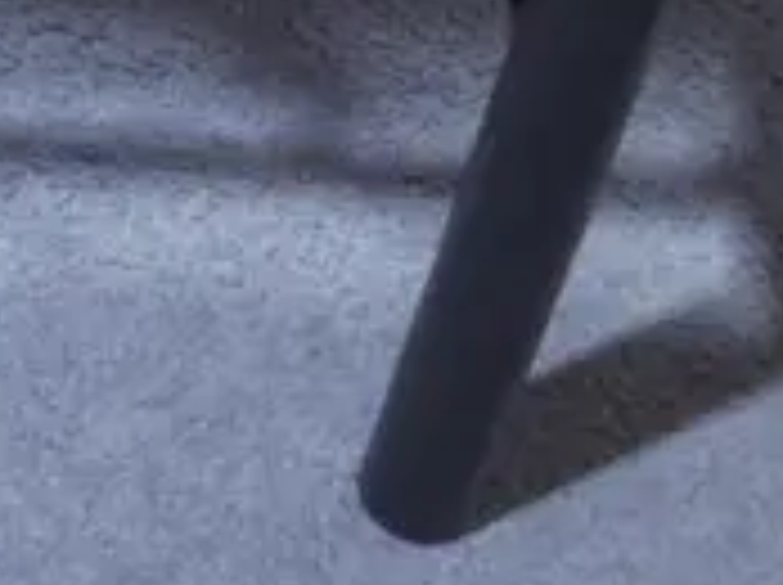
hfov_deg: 10.0
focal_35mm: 177
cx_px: -999
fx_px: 3998
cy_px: -628
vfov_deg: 8.0
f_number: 3.6
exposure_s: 1/60
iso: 800
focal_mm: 15
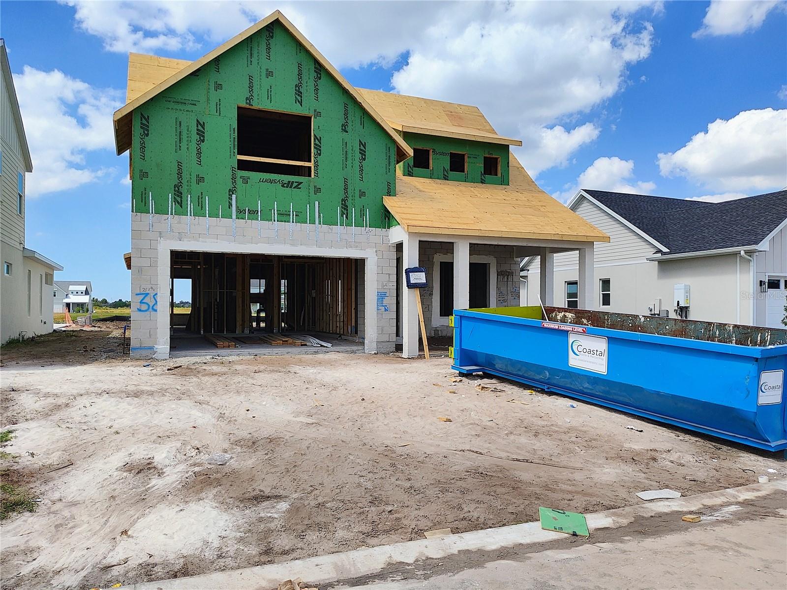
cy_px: 295
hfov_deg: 69.4
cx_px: 394
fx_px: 568
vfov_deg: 54.9
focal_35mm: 25
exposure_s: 1/3677
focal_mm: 4.15
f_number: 1.5
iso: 105
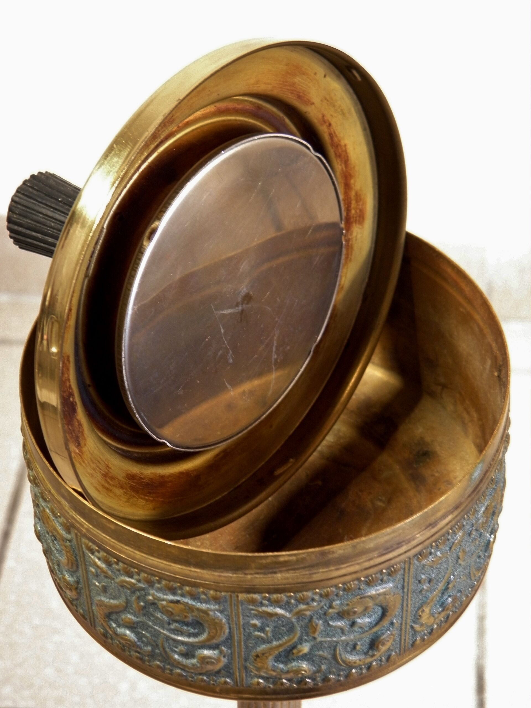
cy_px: 354
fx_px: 1636
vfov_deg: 24.4
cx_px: 266
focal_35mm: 80
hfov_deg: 18.4
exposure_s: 1/10
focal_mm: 14.3
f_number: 4.4
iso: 200
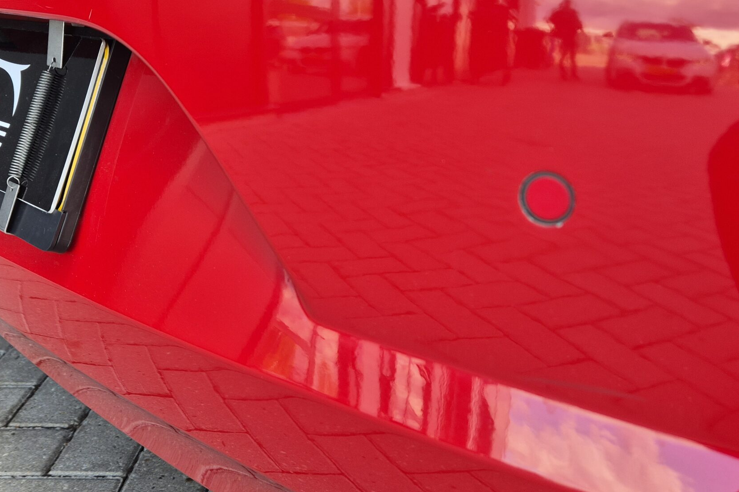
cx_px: 313
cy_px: 193
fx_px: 759
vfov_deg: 35.8
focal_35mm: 37
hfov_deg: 51.7
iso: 40
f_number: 1.8
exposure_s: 1/180
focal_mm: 5.4
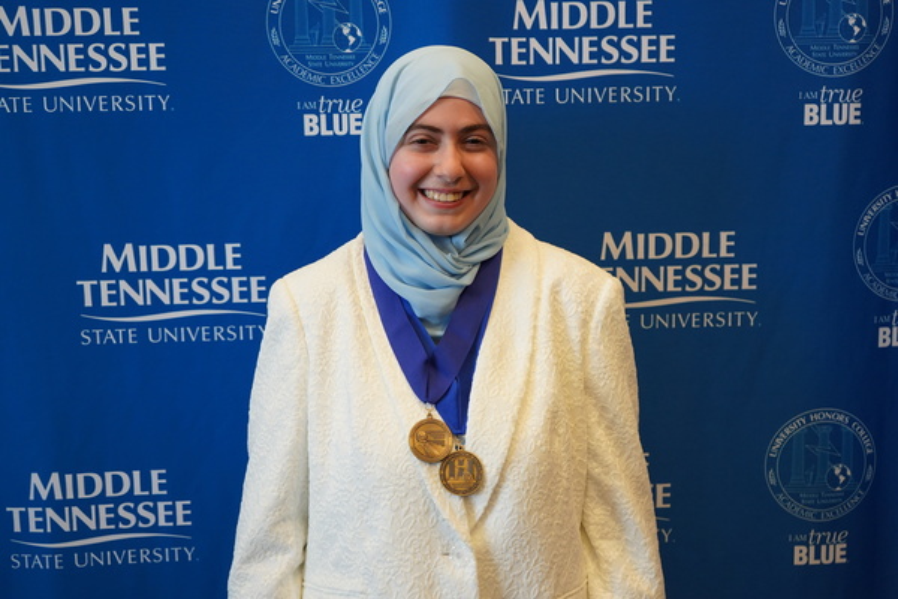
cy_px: 300
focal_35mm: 42
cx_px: 449
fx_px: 1048
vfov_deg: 31.9
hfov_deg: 46.4
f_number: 4.5
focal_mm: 42
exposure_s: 1/160
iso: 1000
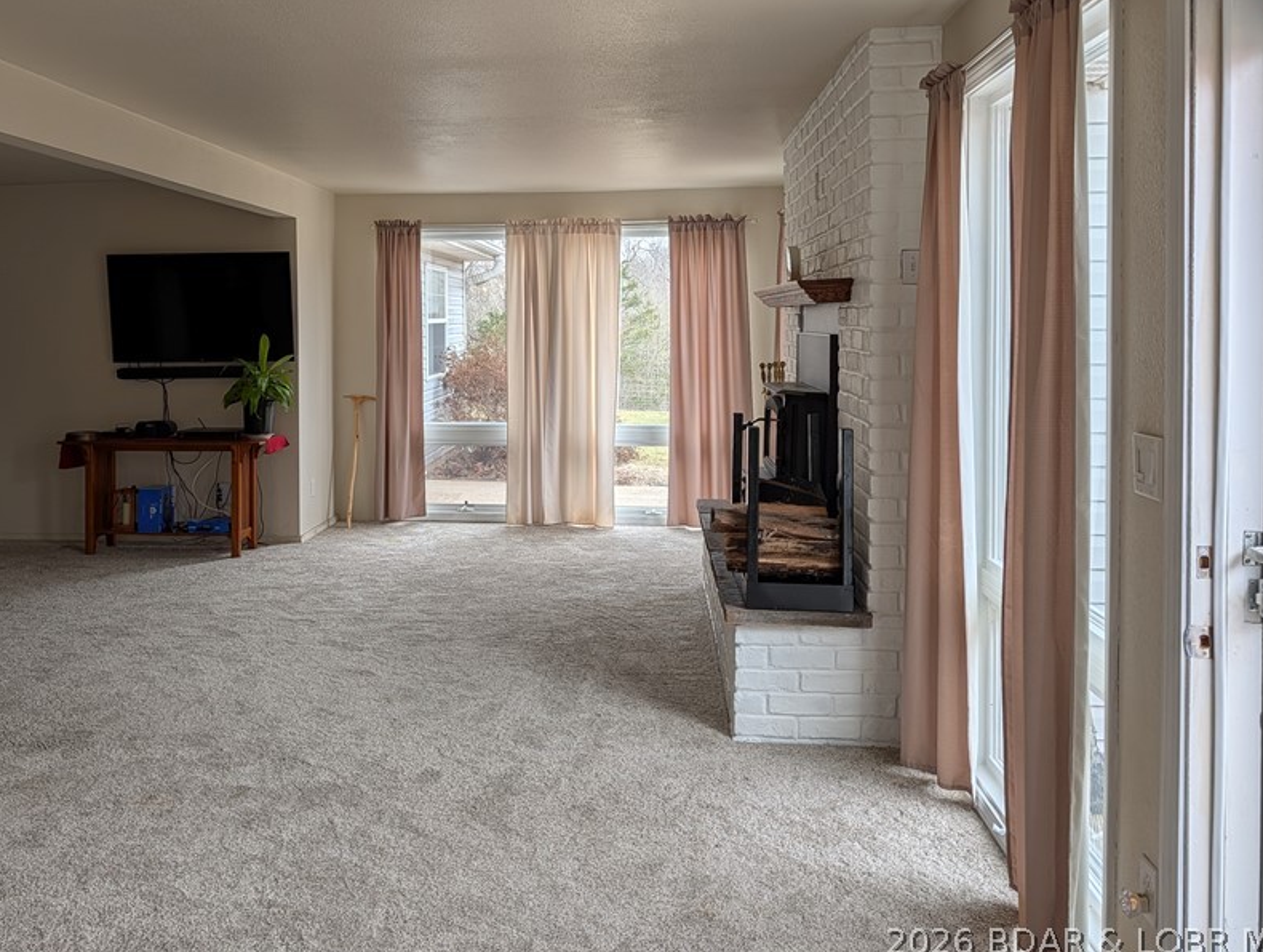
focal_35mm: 31
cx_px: 504
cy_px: 354
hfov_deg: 57.8
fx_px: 1133
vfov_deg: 45.1
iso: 23
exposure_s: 1/887
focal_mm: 6.9
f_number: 1.68
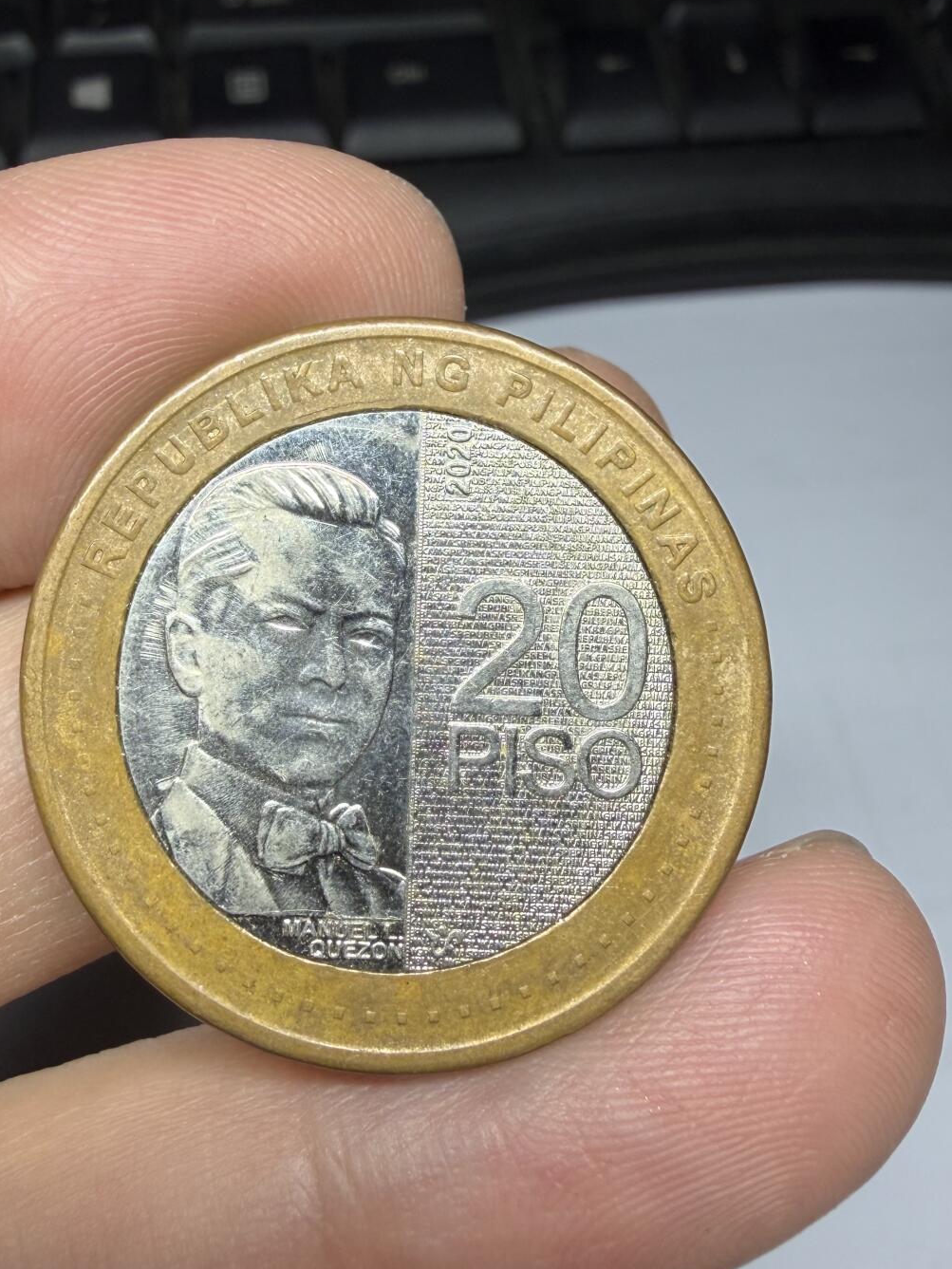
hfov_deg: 40.3
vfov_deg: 52.6
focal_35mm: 35
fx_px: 1283
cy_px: 658
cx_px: 334
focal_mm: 2.22
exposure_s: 1/121
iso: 64
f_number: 2.2
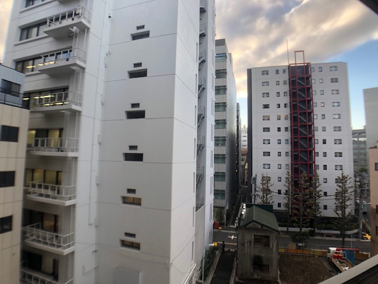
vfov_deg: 49.7
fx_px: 306
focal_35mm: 28
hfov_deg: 63.4
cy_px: 142
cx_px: 189
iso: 20
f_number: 1.8
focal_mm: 3.99
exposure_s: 1/152
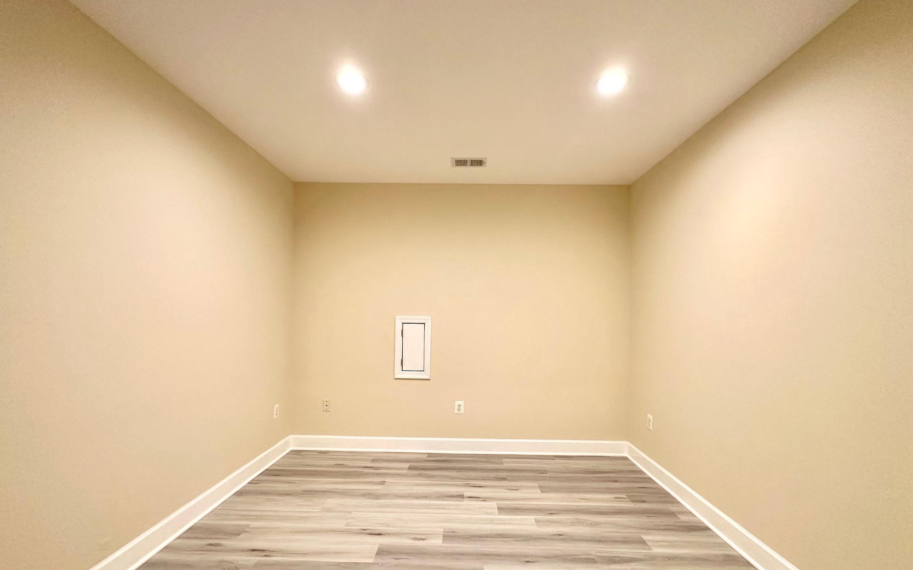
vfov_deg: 71.0
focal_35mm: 16
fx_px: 398
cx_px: 456
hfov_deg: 97.8
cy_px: 320
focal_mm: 2.22
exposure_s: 1/60
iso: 200
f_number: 2.2
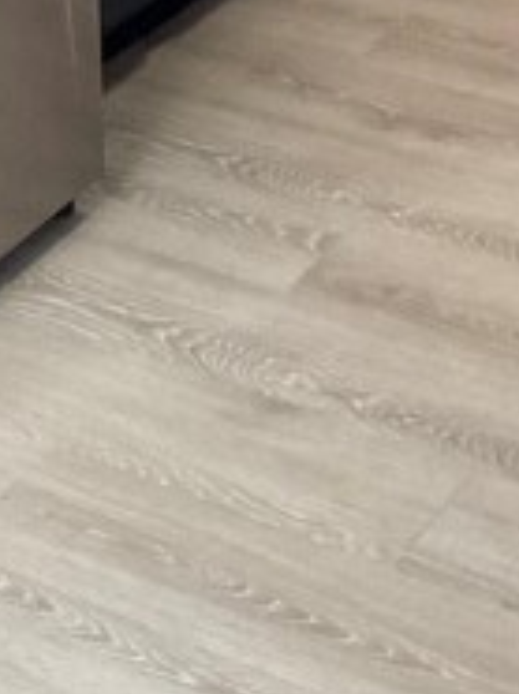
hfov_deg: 12.3
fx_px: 2404
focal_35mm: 120
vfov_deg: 14.6
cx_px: 161
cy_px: -515
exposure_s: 1/60
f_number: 1.8
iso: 100
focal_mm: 3
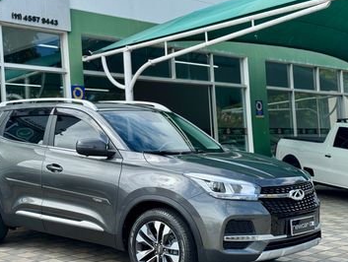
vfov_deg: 23.0
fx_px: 644
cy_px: 160
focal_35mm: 64
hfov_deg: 30.1
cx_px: 131
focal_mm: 6.76
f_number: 1.78
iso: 64
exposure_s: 1/3096
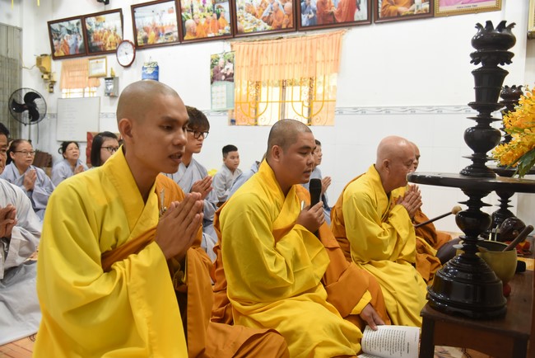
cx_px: 268
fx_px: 461
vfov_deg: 42.4
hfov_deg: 60.3
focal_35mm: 31
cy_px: 179
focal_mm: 31
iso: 1250
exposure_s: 1/80
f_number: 4
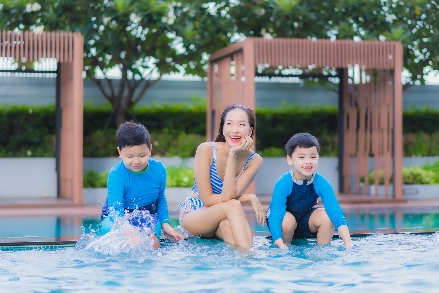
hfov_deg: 24.8
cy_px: 146
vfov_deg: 16.7
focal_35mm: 82
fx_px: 1000
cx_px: 220
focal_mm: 55
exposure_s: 1/400
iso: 100
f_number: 1.8
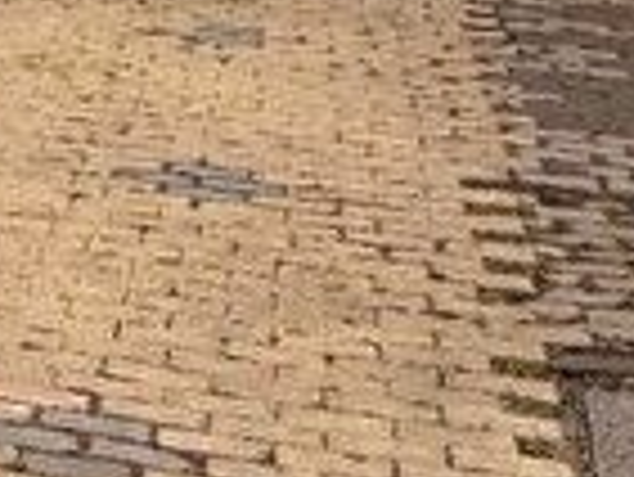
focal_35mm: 119
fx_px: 2181
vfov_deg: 11.1
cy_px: -547
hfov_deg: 14.2
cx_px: -580
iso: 100
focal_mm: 6.76
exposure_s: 1/822
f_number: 1.78
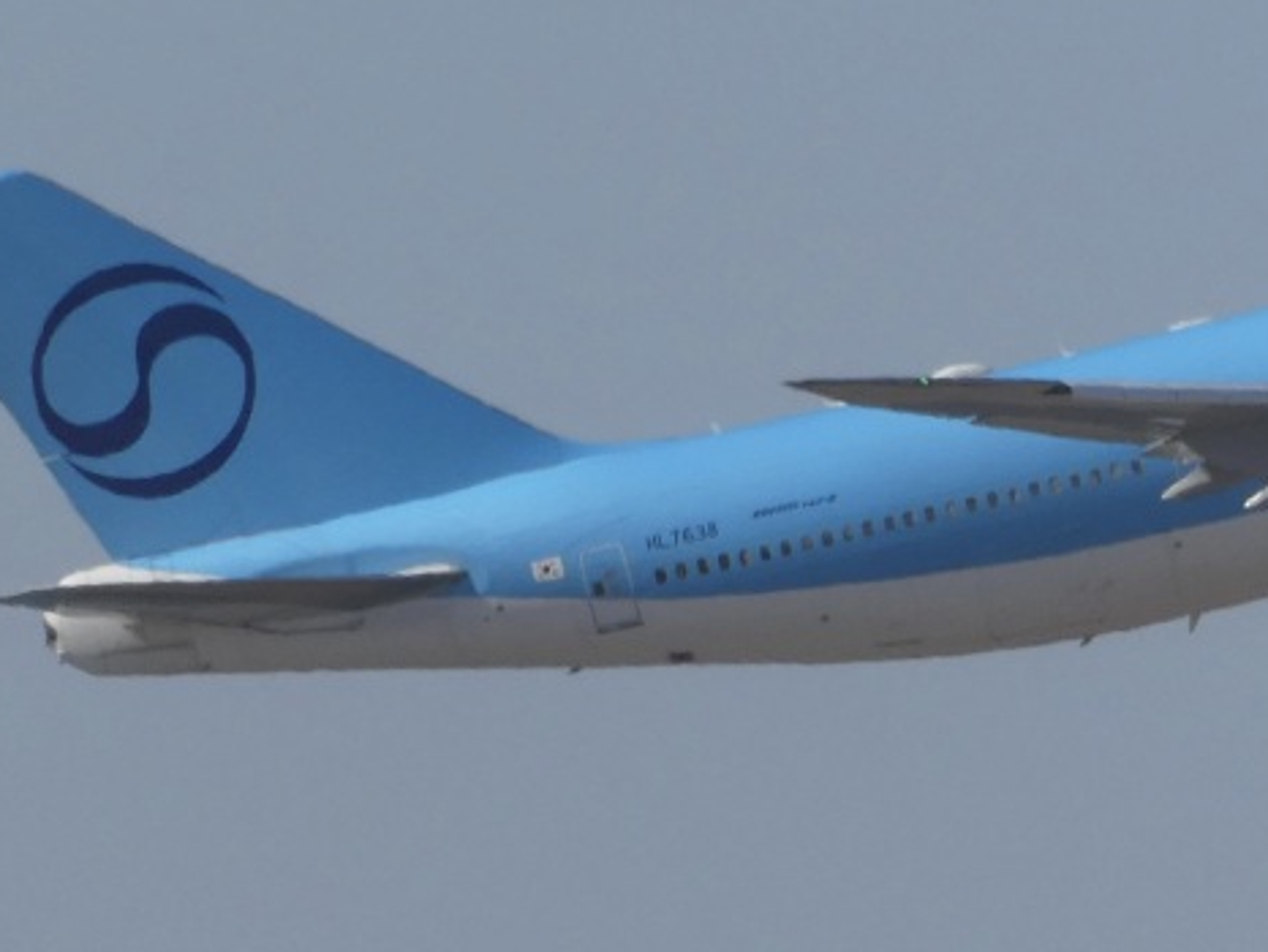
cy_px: 326
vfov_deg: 1.2
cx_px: 1472
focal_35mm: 1287
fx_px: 47168
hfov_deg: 1.5
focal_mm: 89.6
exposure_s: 1/640
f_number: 6
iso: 80
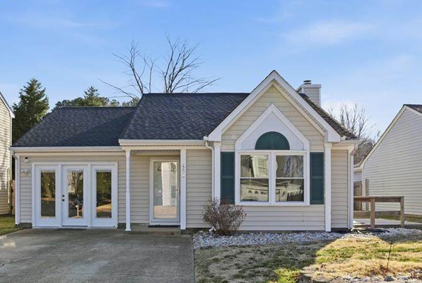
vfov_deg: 35.9
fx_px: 435
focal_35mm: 37
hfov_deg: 51.6
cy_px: 180
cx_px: 180
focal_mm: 16
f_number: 9
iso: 250
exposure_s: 1/640
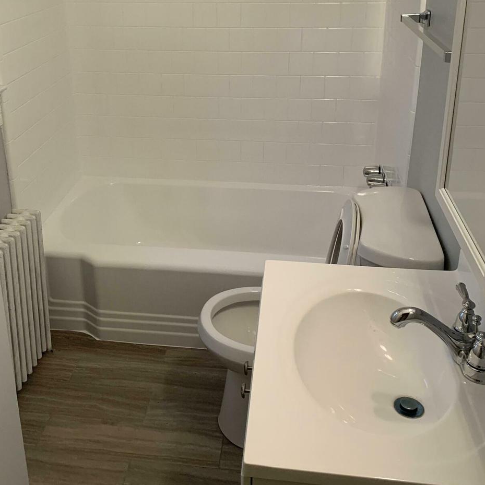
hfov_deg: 43.7
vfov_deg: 42.8
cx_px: 208
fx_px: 602
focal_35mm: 38
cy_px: 138
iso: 100
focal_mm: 4.25
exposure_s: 1/60
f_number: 1.8
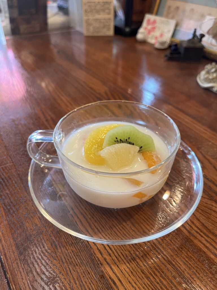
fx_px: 217
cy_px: 145
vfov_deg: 67.3
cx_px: 108
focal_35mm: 26
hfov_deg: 53.1
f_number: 1.6
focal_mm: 5.1
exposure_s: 1/60
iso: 160
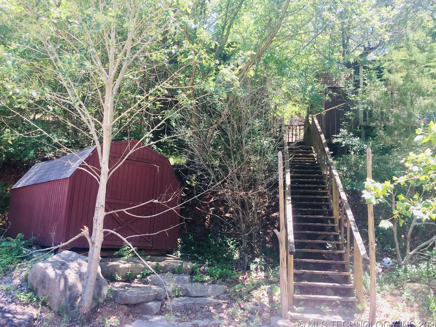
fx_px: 378
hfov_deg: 60.0
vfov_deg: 46.8
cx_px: 216
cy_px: 165
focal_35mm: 30
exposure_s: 1/161
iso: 32
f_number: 2.2
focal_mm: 4.15
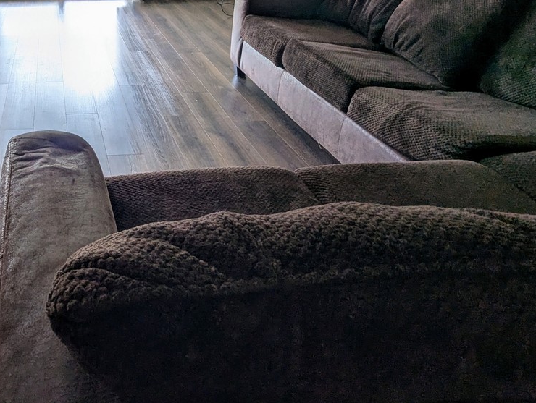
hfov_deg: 52.7
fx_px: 481
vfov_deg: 43.3
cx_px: 75
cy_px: 77
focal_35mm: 31
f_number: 2.2
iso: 42
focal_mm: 2.35
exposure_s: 1/26.3
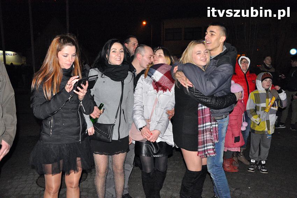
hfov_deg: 59.5
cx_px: 148
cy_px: 99
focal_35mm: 32
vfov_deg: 41.6
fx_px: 260
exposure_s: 1/60
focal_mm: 21
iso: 3200
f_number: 5.6
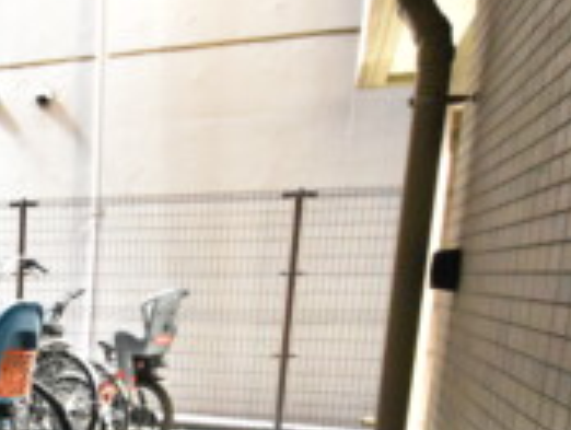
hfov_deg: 29.2
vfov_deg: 25.7
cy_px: 464
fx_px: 875
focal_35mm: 53
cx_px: -171
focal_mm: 10
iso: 6400
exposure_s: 1/125
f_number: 5.6
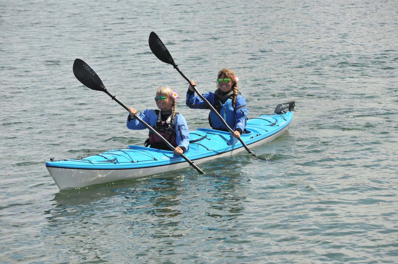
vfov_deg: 9.4
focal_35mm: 145
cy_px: 132
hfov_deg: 14.2
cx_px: 199
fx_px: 1602
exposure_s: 1/640
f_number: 7.1
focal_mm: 145
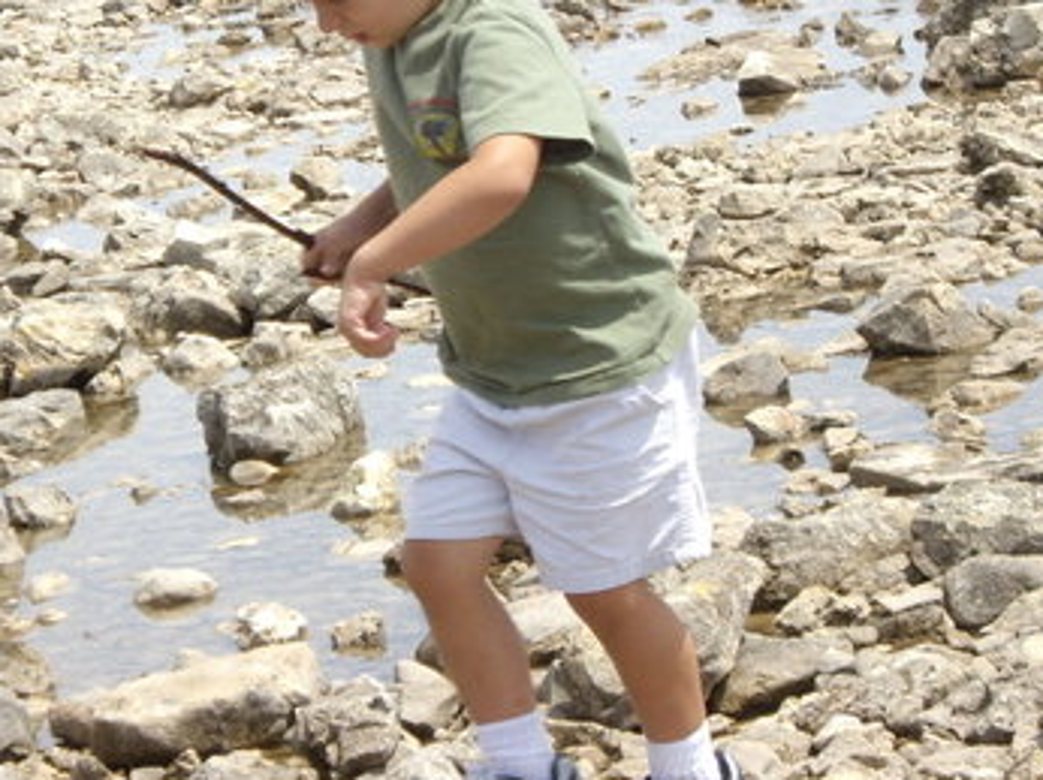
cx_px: 455
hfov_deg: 9.4
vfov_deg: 7.0
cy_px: 72
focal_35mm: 211
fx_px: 6353
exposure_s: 1/200
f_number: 5.2
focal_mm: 18.6
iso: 50
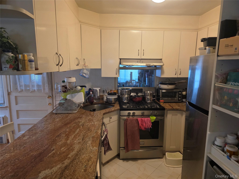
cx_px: 120
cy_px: 90
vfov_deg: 58.9
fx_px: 159
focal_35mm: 23
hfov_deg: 73.9
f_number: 1.7
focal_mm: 6.3
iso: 500
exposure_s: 1/120
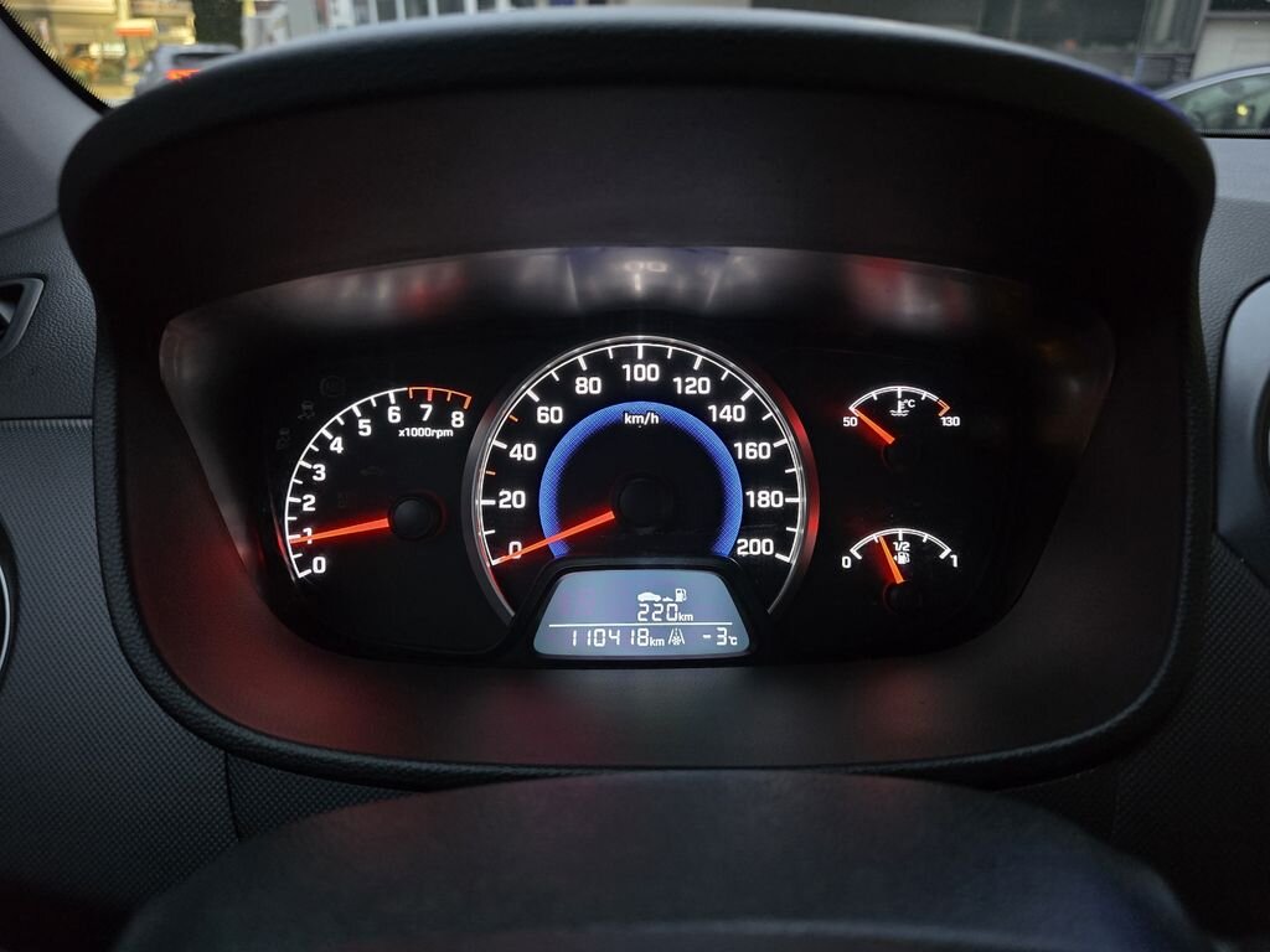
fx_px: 844
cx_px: 635
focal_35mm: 23
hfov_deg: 73.9
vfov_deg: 58.9
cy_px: 476
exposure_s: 1/40
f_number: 1.7
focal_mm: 6.3
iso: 1250
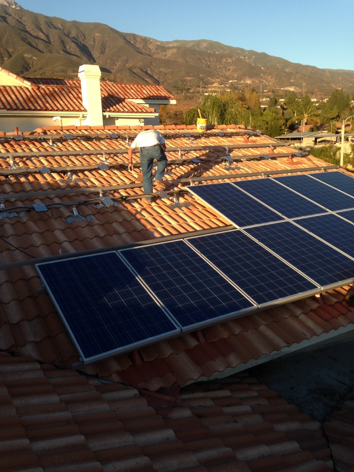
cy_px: 236
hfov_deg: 42.9
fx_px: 450
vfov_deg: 55.4
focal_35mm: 33
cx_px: 177
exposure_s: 1/459
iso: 50
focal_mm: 4.12
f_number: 2.4
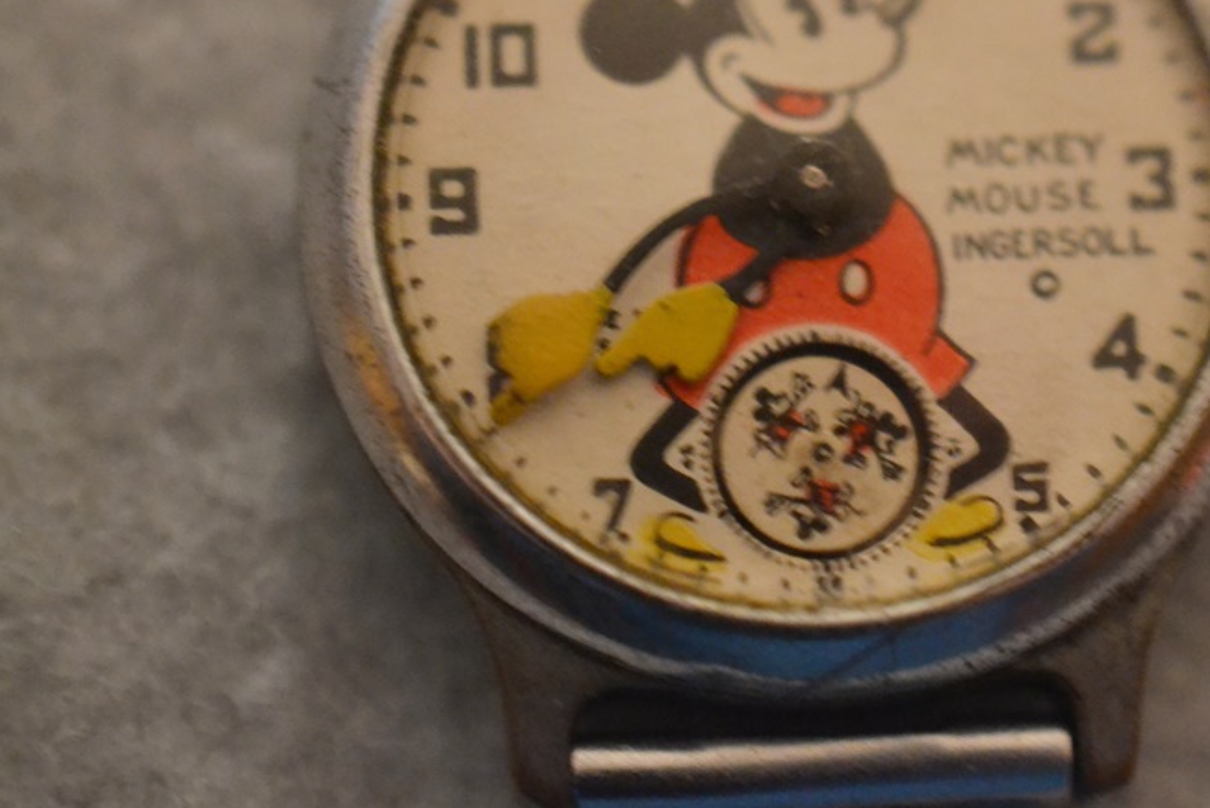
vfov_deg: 14.8
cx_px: 843
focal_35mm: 92
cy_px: 192
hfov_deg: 22.0
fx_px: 3093
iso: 3200
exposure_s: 1/25
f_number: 3.3
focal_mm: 40
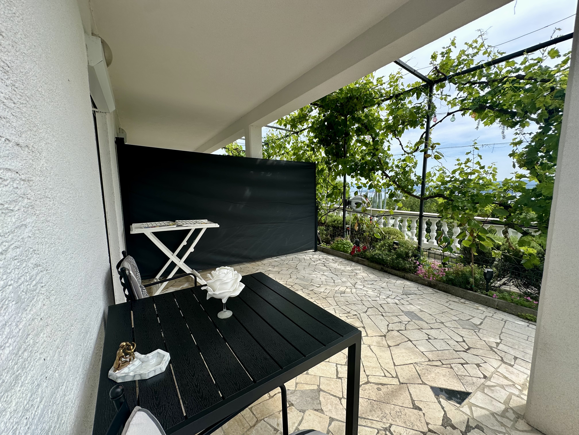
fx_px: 234
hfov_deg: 102.1
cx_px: 290
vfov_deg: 85.7
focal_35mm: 14
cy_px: 218
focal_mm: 2.22
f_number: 2.2
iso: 40
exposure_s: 1/600
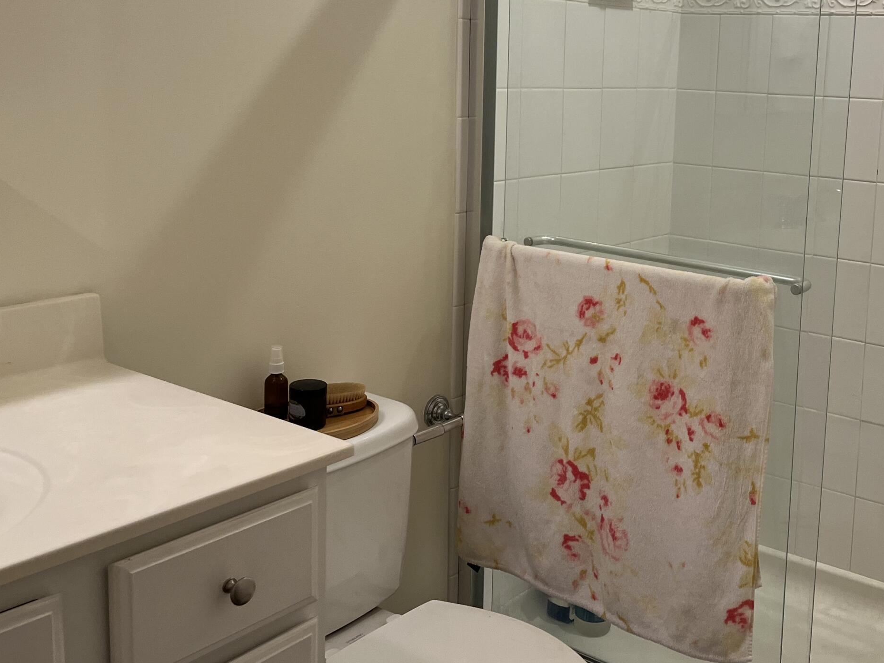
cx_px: 636
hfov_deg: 43.7
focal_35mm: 42
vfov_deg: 33.9
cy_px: 204
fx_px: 1073
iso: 100
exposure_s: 1/120
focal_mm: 5.1
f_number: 1.6
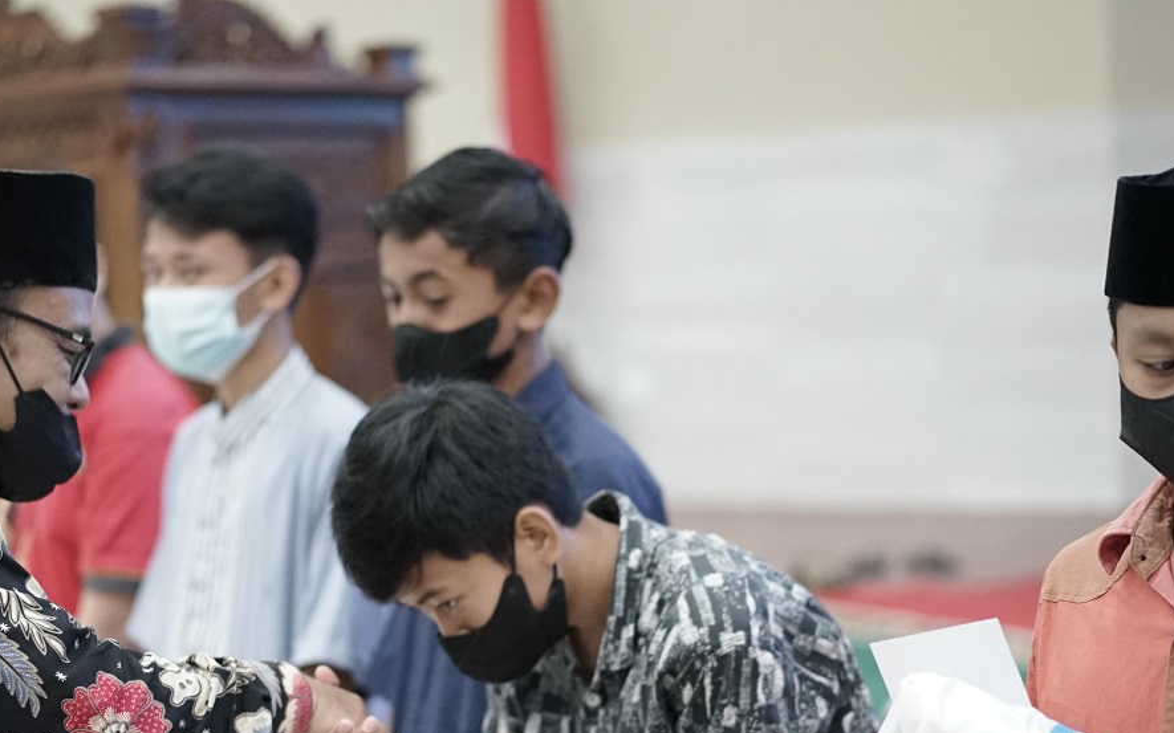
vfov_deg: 13.7
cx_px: 499
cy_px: 630
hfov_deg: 21.8
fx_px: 3039
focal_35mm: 95
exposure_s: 1/250
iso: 3200
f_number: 1.8
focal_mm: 55
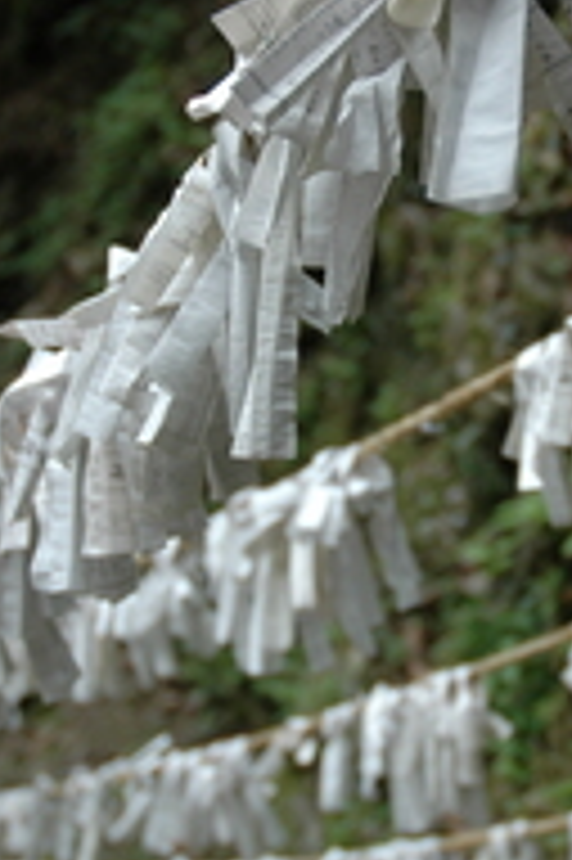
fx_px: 2105
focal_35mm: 88
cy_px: 304
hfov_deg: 15.4
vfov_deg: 23.0
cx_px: 437
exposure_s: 1/60
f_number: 3.8
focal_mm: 25
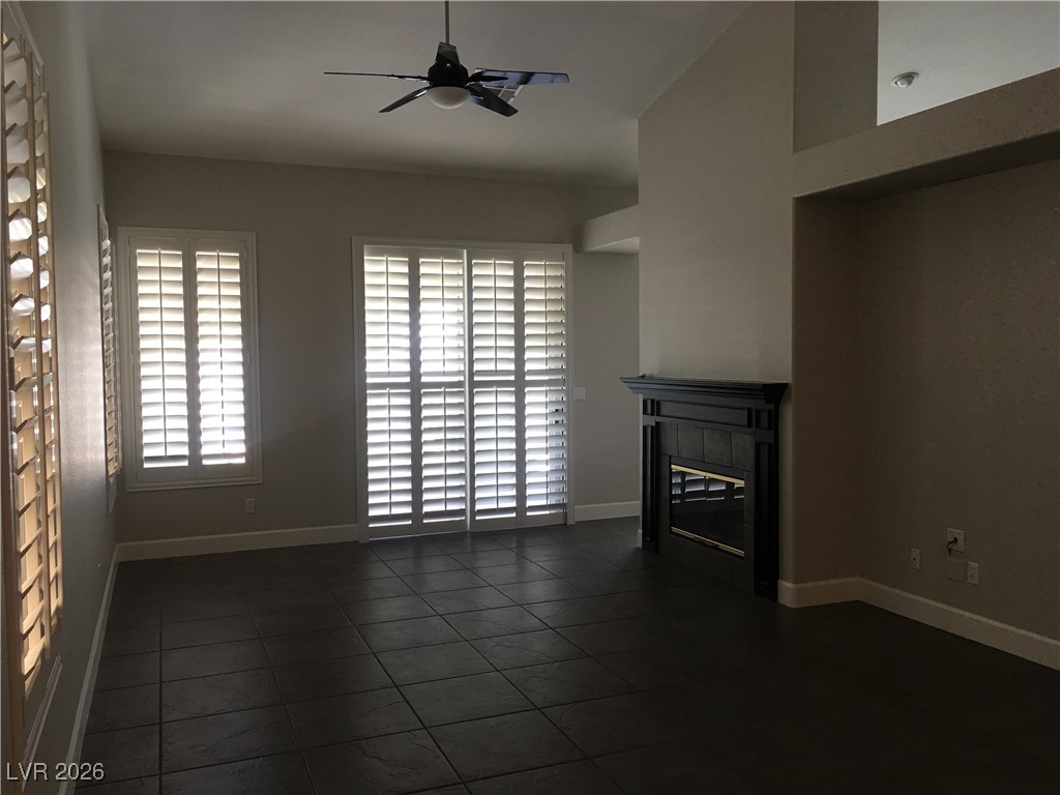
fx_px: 888
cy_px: 398
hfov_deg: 61.7
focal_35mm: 29
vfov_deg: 48.2
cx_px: 530
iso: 40
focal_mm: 4.15
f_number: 2.2
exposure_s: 1/30
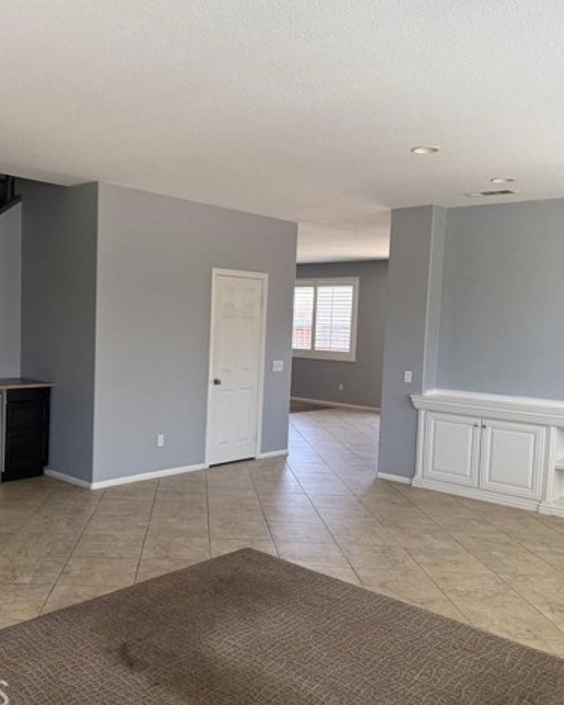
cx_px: 185
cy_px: 355
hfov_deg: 45.1
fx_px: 668
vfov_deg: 55.7
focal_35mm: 32
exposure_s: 1/194
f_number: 1.78
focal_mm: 6.76
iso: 200
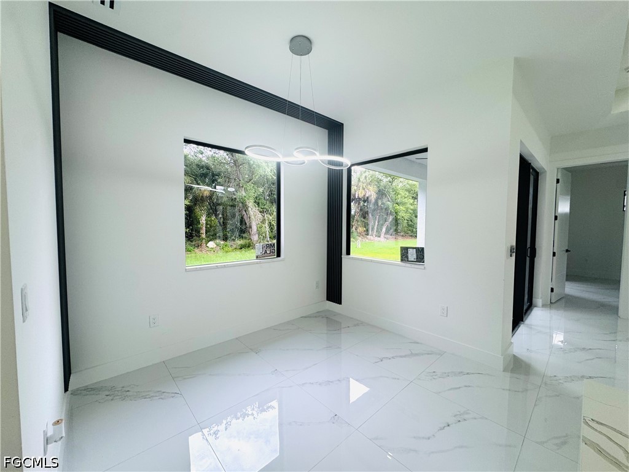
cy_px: 236
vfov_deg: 85.7
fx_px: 254
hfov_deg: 102.1
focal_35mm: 14
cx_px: 314
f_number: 2.2
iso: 100
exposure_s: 1/120
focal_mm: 2.22
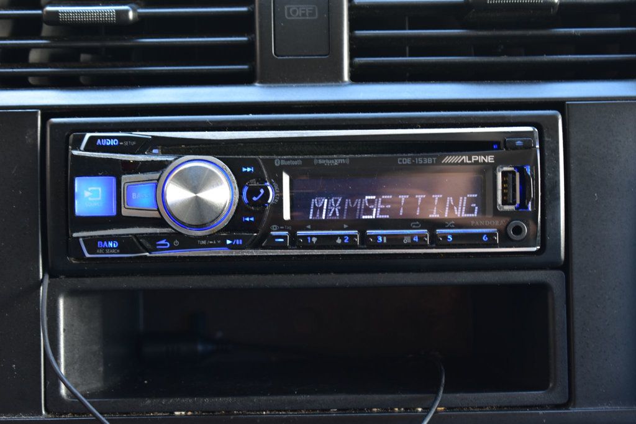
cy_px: 212
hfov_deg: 24.6
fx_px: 1457
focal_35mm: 82
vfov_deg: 16.5
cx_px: 318
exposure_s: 1/15
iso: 400
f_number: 6.3
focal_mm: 55
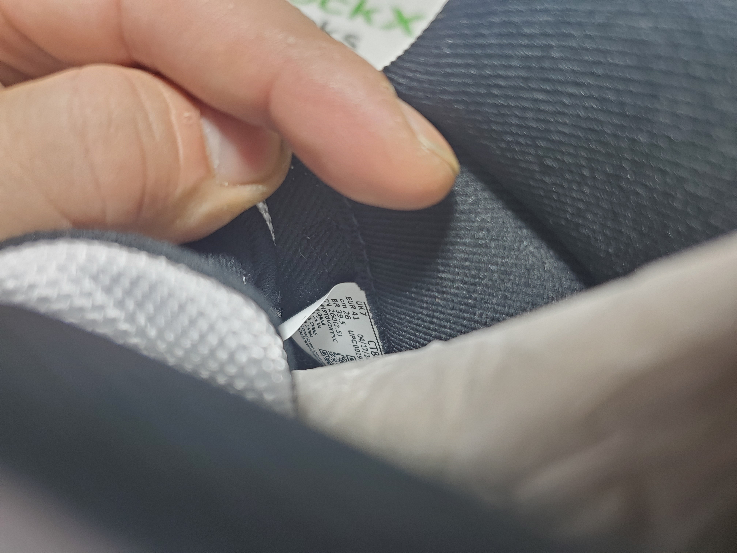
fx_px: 554
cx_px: 368
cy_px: 276
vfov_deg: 53.1
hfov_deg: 67.3
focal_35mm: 26
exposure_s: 1/113
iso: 50
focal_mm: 4.3
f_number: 1.5
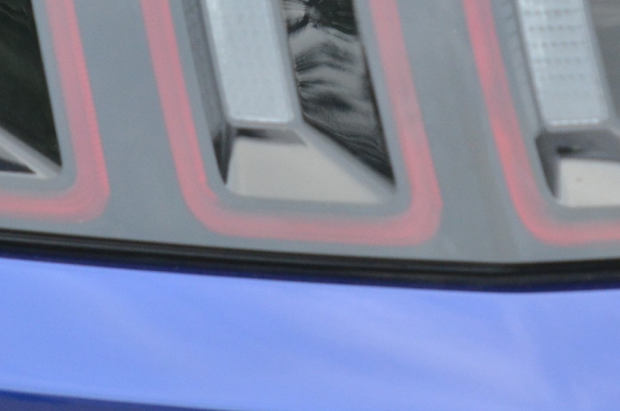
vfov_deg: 1.8
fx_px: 13218
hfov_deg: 2.7
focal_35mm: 769
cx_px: 285
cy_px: -11
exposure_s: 1/500
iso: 1400
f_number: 5.6
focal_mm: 200
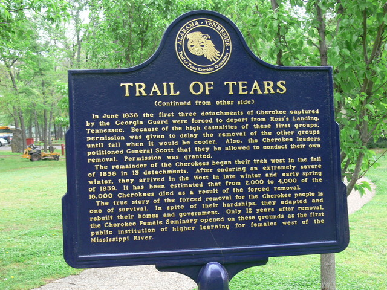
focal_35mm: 58
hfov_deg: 33.2
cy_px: 145
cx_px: 194
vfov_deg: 25.2
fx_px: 648
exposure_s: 1/50
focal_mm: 11
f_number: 3.2
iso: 80
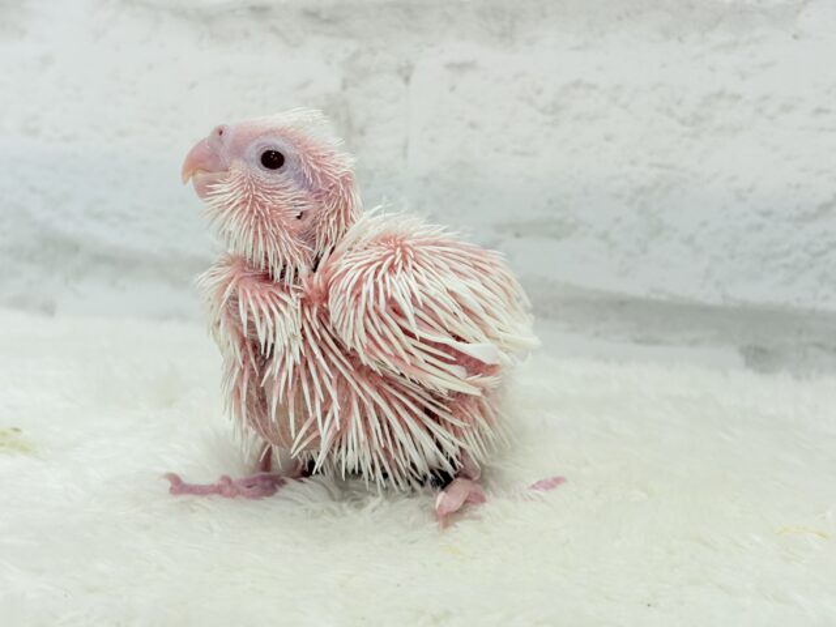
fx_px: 1256
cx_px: 418
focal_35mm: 52
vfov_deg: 28.0
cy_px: 314
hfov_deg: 36.8
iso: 80
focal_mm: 5.96
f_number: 1.6
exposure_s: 1/100
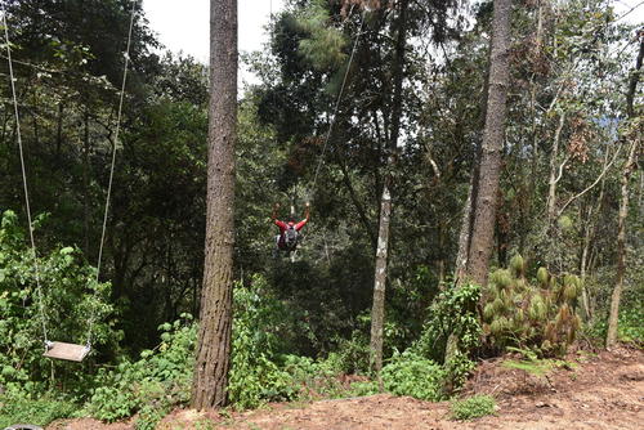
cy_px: 215
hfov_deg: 57.2
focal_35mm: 33
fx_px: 591
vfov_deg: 40.0
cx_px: 322
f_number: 7.1
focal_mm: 22
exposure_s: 1/200
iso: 250
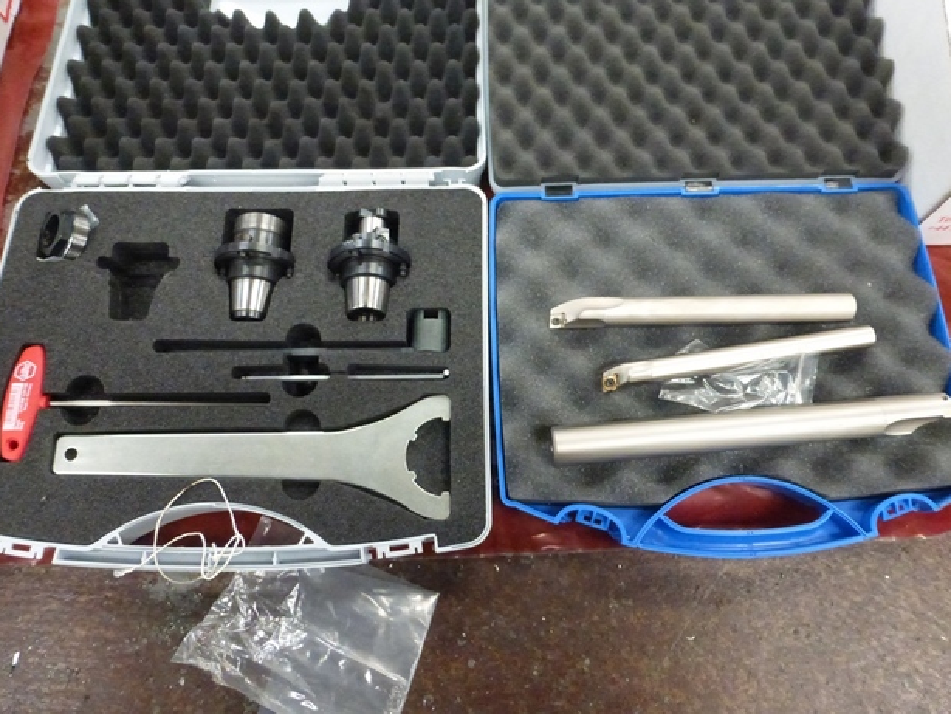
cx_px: 480
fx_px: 687
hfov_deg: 69.4
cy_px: 345
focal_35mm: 25
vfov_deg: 54.9
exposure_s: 1/60
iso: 1600
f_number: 3.3
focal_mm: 4.3
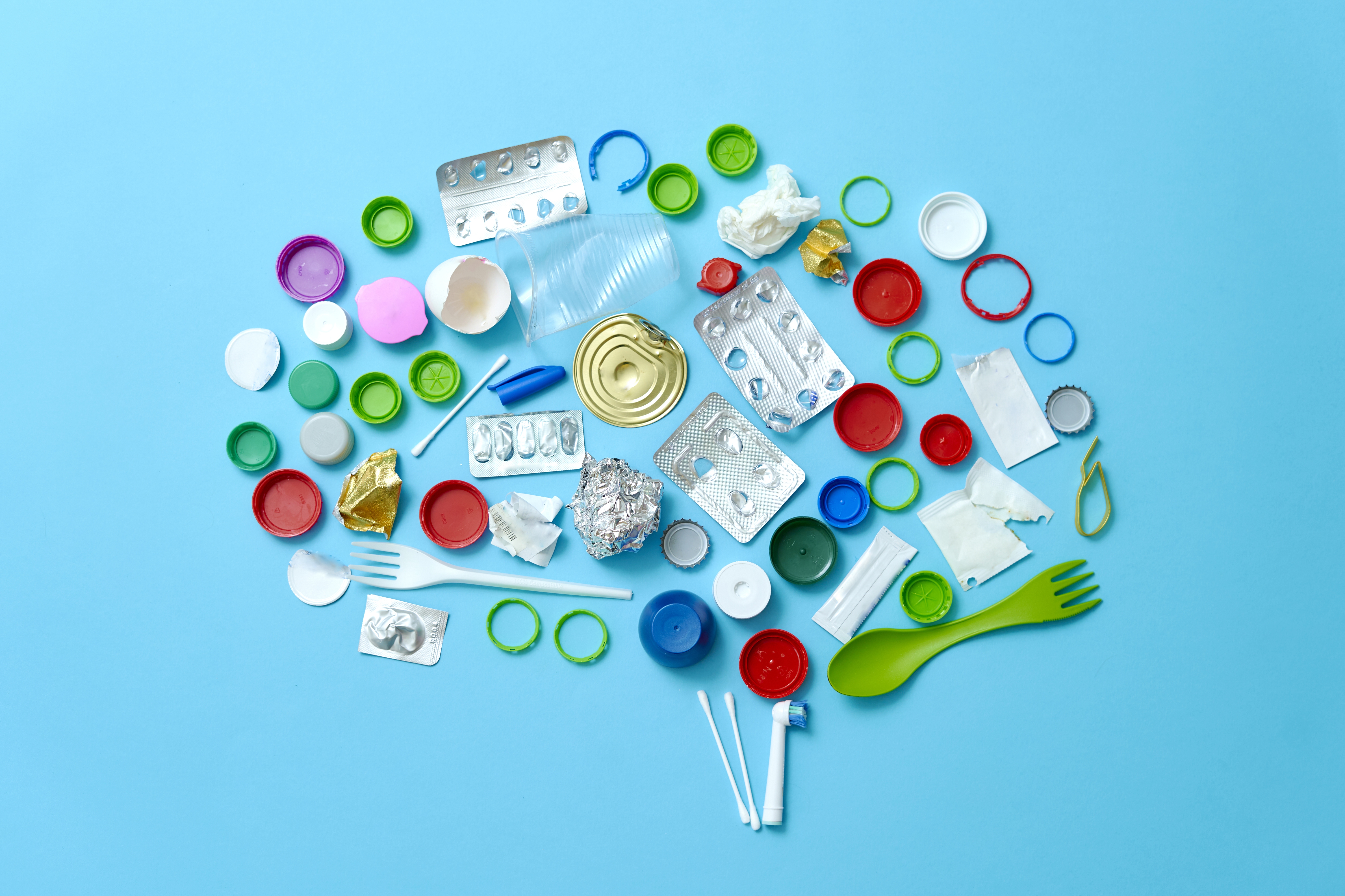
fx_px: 1868
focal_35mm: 50
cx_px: 672
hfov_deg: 39.6
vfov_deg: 27.0
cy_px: 448
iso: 100
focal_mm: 50
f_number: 3.5
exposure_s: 1/125
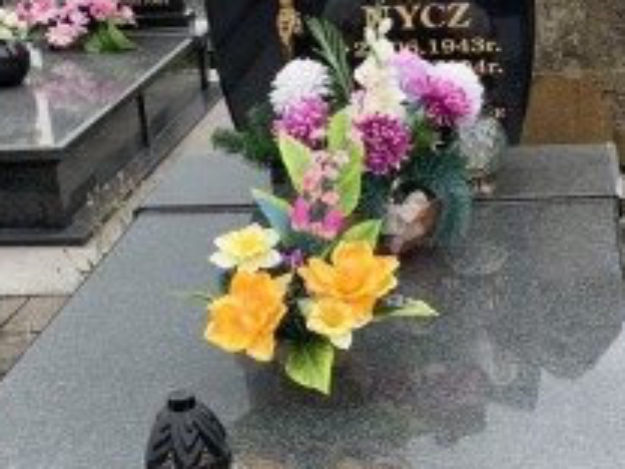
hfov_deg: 24.2
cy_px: 307
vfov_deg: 18.4
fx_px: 1444
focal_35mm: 80
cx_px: 448
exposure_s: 1/627
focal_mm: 4.25
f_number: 1.8
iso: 25
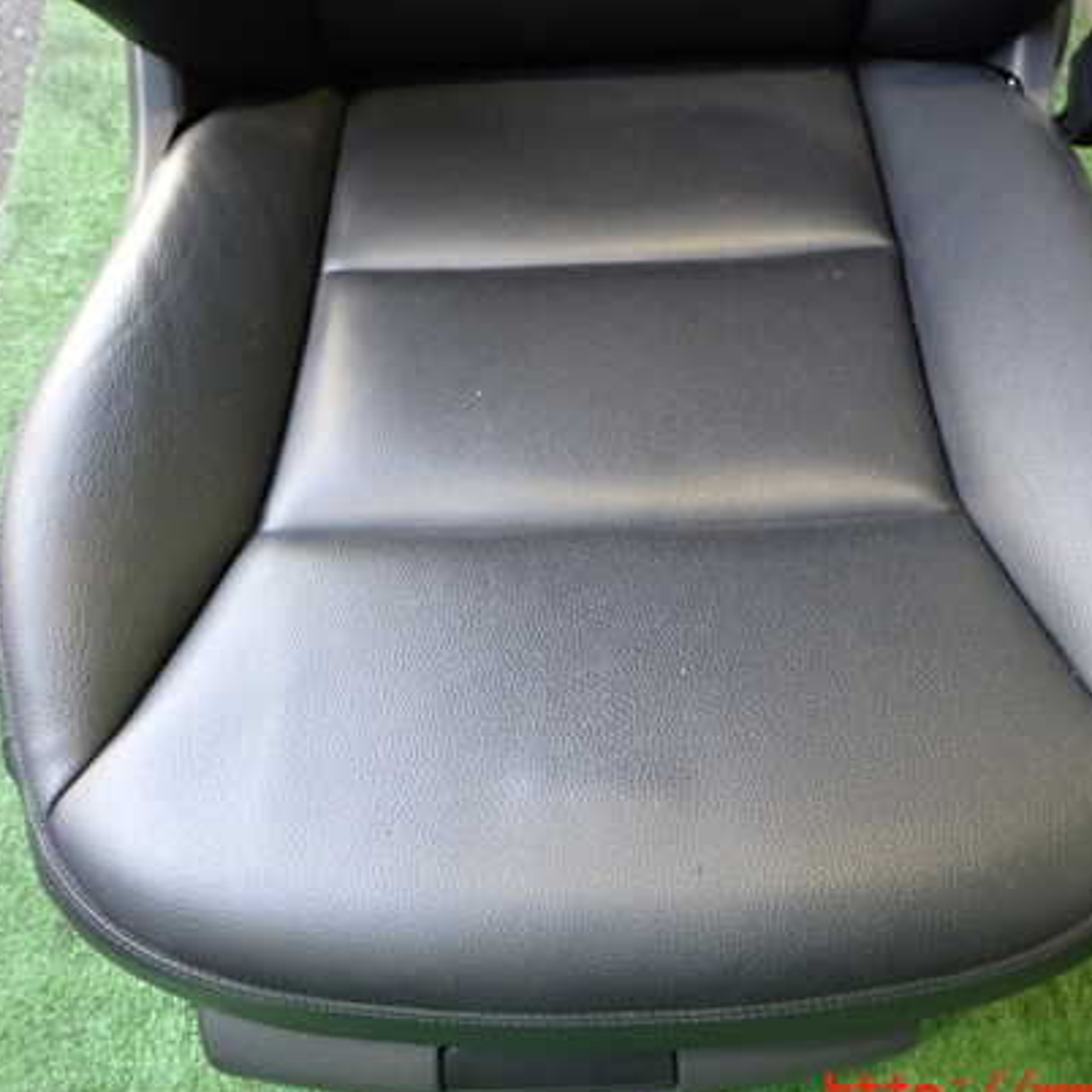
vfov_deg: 49.7
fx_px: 1178
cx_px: 622
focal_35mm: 33
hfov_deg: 49.6
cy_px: 522
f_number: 2
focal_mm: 4.5
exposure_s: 1/30
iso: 250
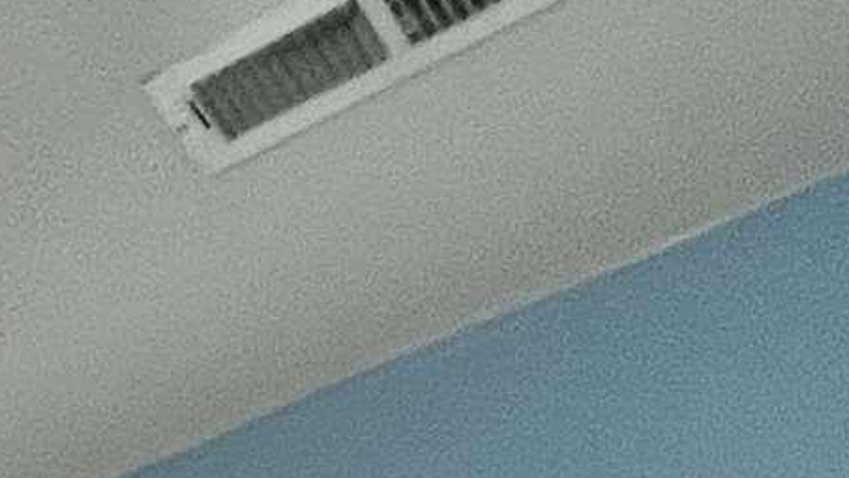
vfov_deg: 8.4
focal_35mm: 96
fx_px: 2162
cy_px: 1786
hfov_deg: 13.6
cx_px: -1329
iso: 160
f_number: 1.8
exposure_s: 1/120
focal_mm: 1.57
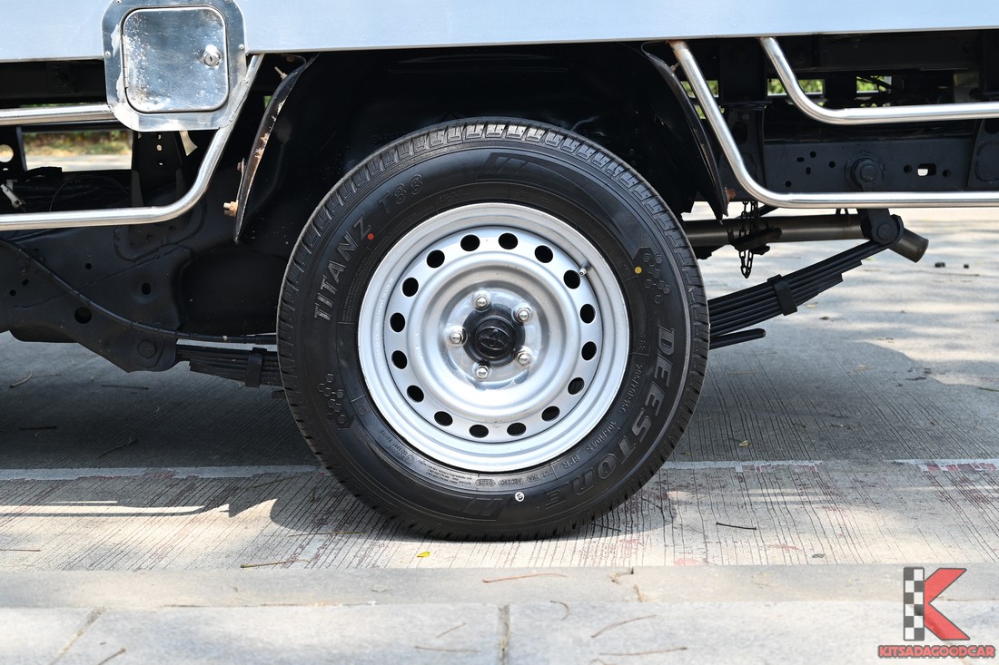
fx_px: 1665
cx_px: 500
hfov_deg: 33.4
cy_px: 332
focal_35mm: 60
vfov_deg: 22.6
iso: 100
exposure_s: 1/180
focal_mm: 40
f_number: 5.6
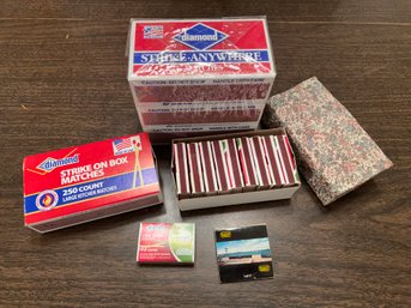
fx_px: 309
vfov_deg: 53.0
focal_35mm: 26
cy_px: 154
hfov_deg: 67.3
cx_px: 206
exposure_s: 1/60
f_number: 1.5
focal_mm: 5.7
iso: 320
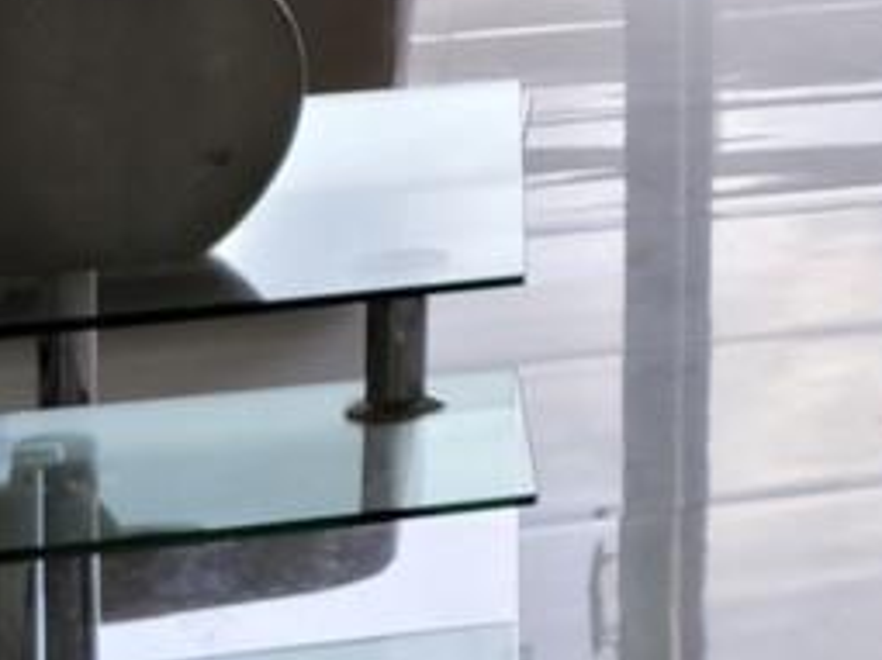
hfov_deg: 9.1
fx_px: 4482
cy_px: -746
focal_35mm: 176
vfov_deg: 8.0
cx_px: 2649
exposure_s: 1/60
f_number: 2
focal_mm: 5.9
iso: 32
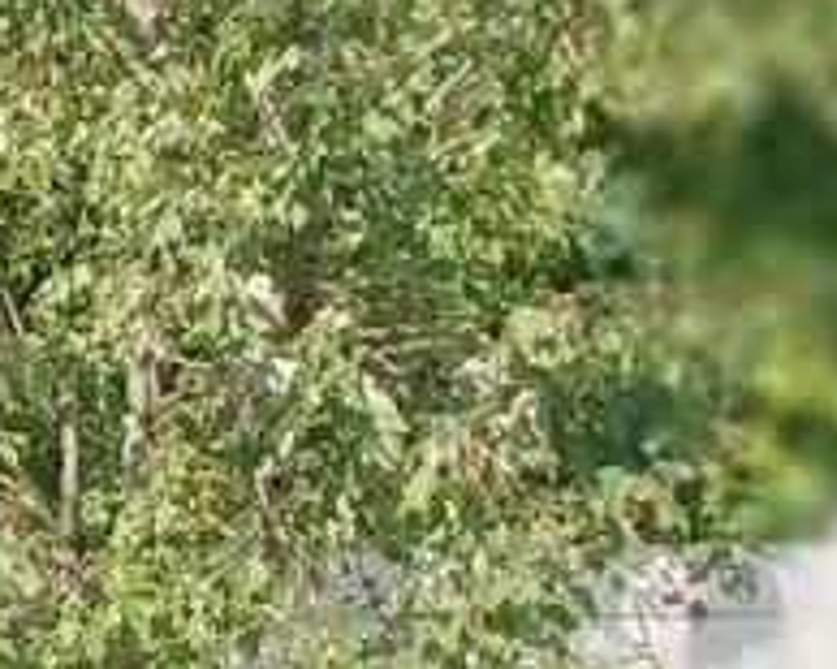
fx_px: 4779
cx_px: -777
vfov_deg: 7.3
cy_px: 1778
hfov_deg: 9.4
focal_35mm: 193
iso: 40
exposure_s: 1/119
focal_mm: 4.6
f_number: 1.8
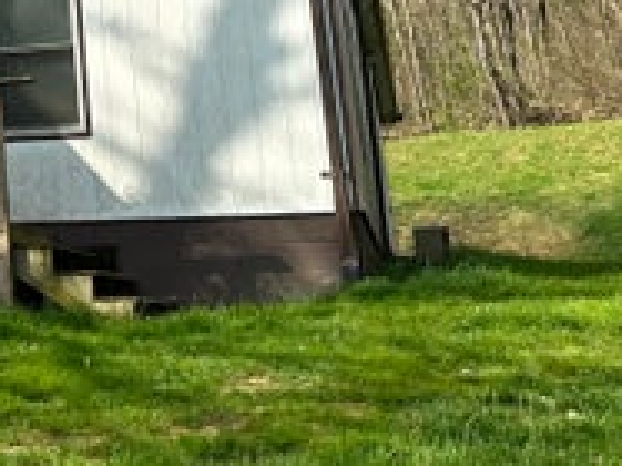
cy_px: -80
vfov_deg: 17.2
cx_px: -249
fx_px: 1472
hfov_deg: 21.0
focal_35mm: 82
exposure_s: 1/4184
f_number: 1.78
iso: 80
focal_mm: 6.86
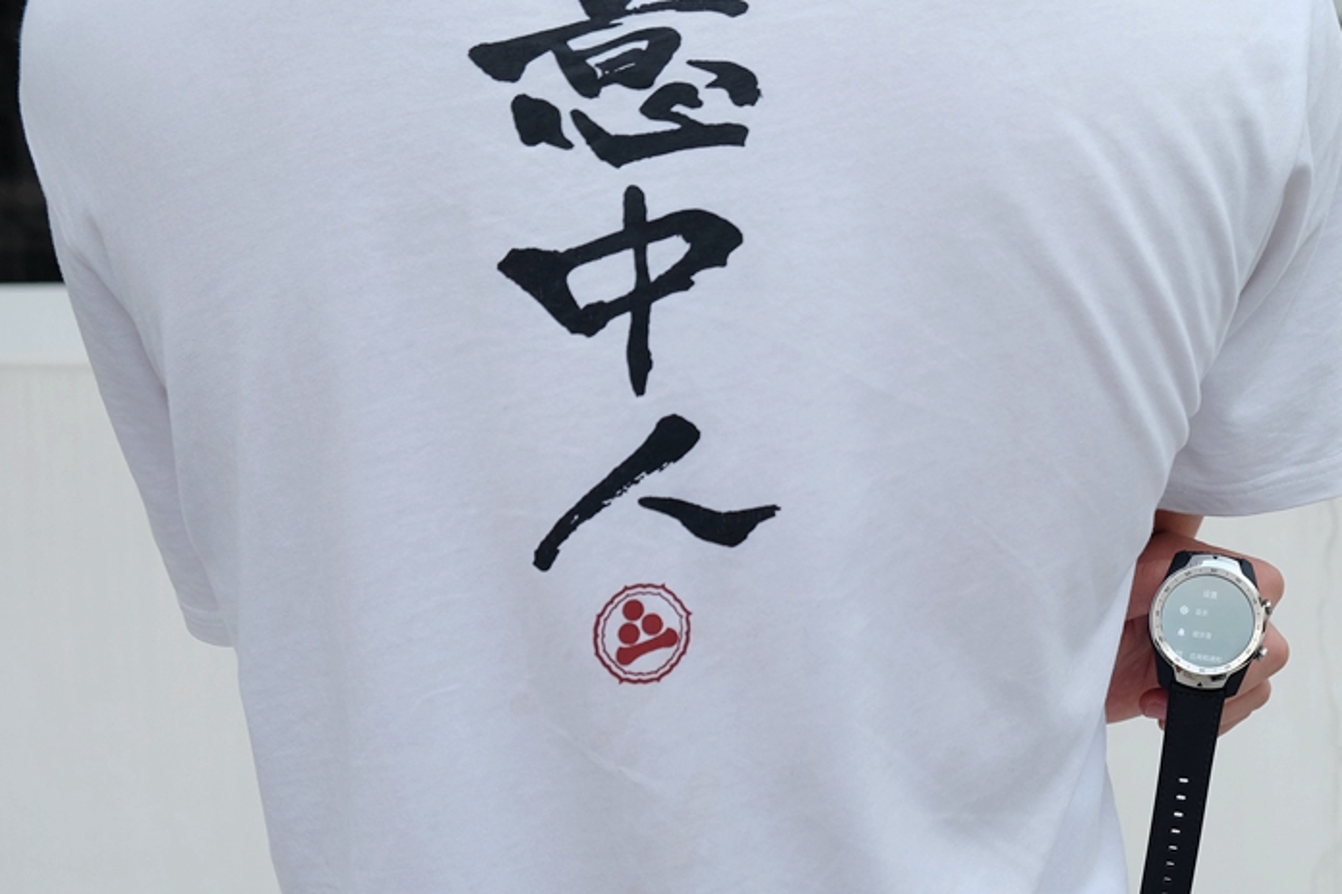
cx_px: 970
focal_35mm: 53
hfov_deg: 36.8
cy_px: 508
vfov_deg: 25.5
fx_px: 1976
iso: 400
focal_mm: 24.3
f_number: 4.5
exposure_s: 1/180
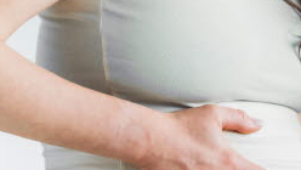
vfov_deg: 7.1
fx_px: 1358
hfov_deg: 12.6
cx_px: 268
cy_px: 138
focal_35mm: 170
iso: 320
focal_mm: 70
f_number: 2.8
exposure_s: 1/250
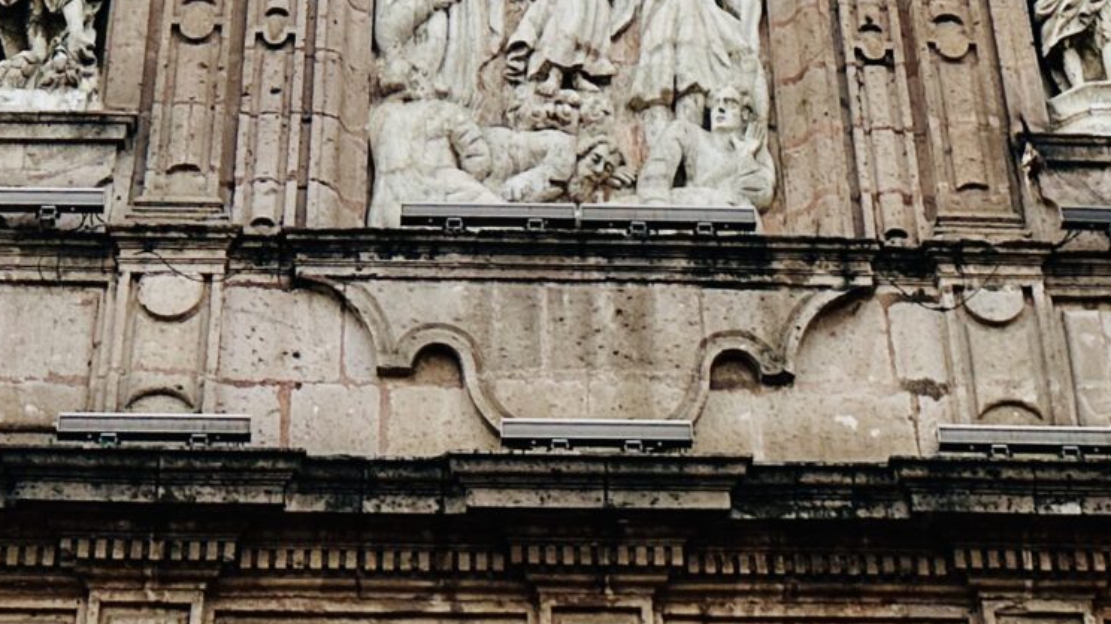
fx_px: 2651
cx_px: 532
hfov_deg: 23.7
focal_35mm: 90
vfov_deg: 11.5
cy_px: -801
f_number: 1.78
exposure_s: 1/7576
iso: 80
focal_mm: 6.86
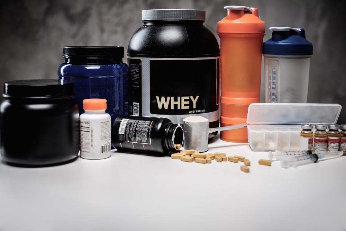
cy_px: 116
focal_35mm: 53
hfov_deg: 37.5
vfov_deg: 25.5
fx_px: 509
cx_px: 173
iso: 200
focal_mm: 35
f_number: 2
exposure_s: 1/180
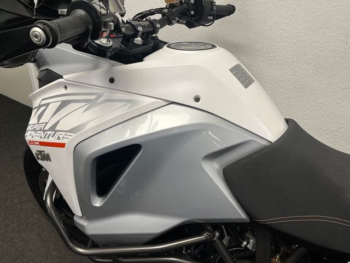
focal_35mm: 26
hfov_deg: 67.3
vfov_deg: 53.1
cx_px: 175
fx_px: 263
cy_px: 132
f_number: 1.6
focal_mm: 5.1
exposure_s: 1/100
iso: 80
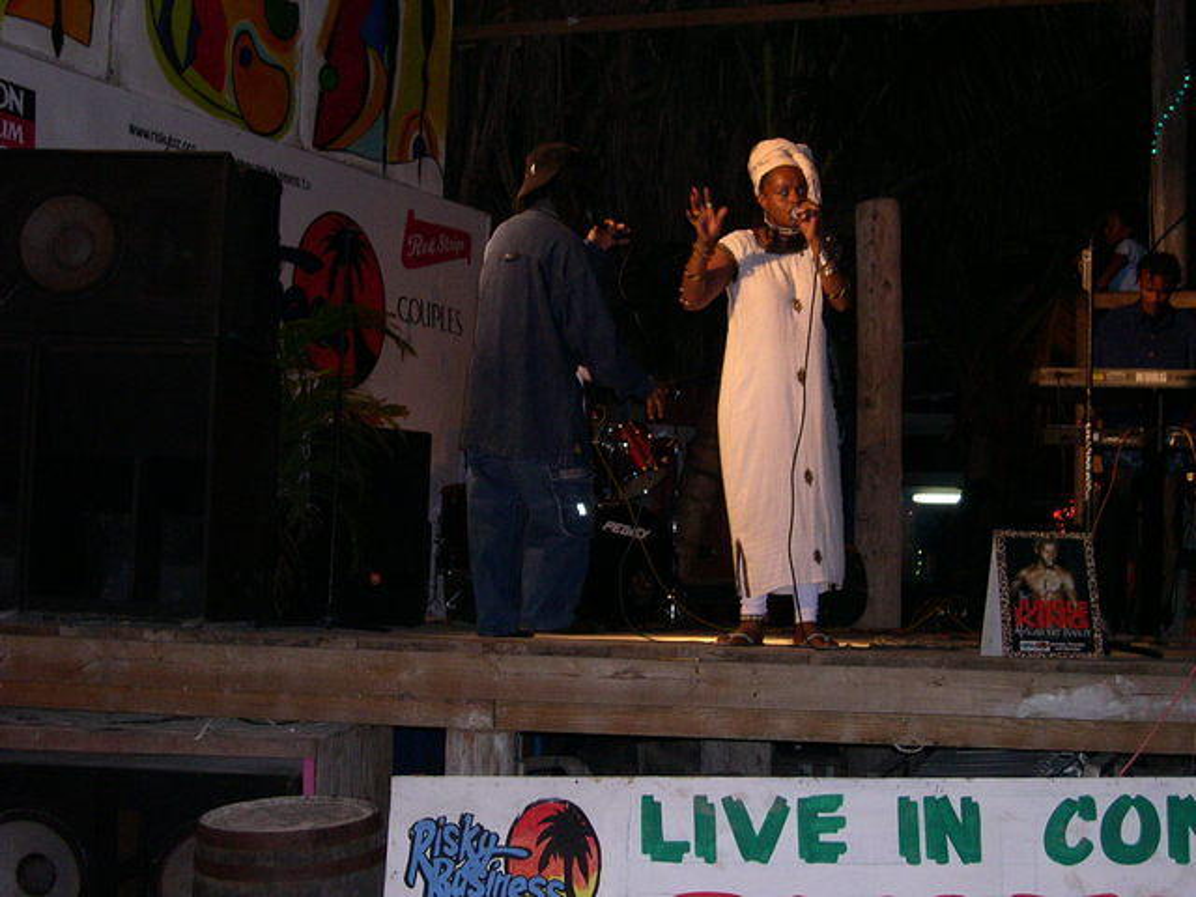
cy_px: 448
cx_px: 598
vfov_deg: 23.7
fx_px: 2142
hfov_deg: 31.2
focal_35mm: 62
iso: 400
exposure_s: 1/60
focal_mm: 13.2
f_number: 3.5
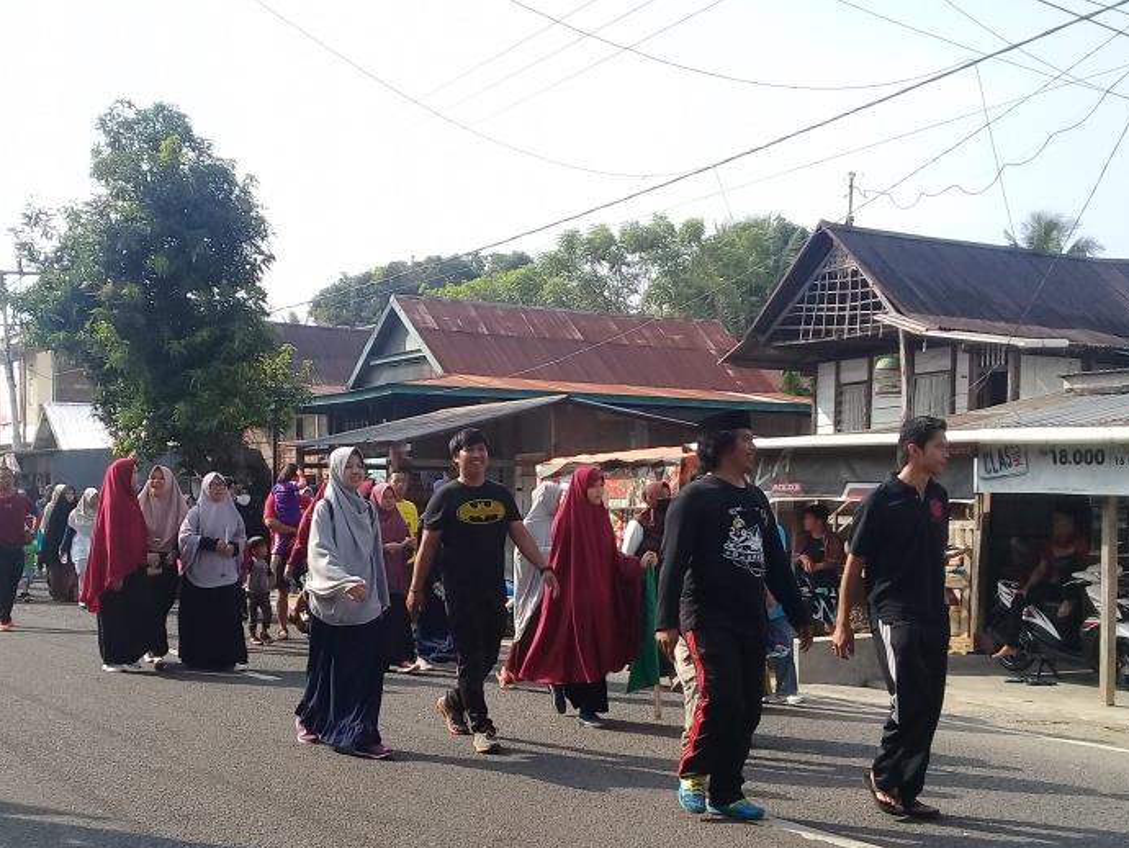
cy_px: 563
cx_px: 417
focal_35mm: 46
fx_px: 1501
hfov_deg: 40.9
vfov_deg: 31.3
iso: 50
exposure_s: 1/696
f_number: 2.2
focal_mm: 3.3
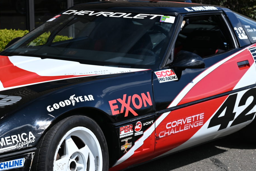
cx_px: 71
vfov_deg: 12.1
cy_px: 120
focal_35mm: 113
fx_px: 803
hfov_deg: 18.0
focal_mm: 50
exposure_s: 1/320
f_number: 6.3
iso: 100
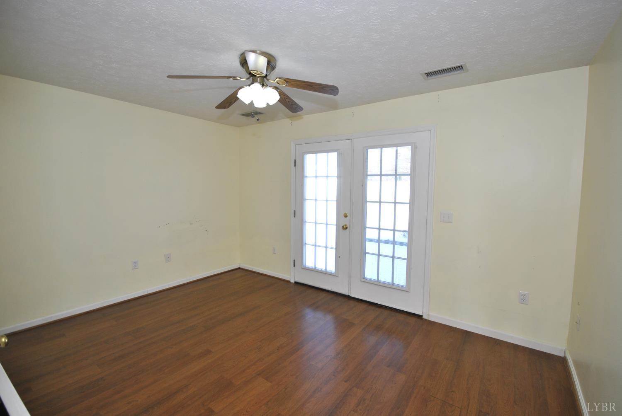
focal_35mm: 15
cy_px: 208
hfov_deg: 100.3
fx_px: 259
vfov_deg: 77.5
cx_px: 311
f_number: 5.6
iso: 200
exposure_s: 1/125
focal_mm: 10
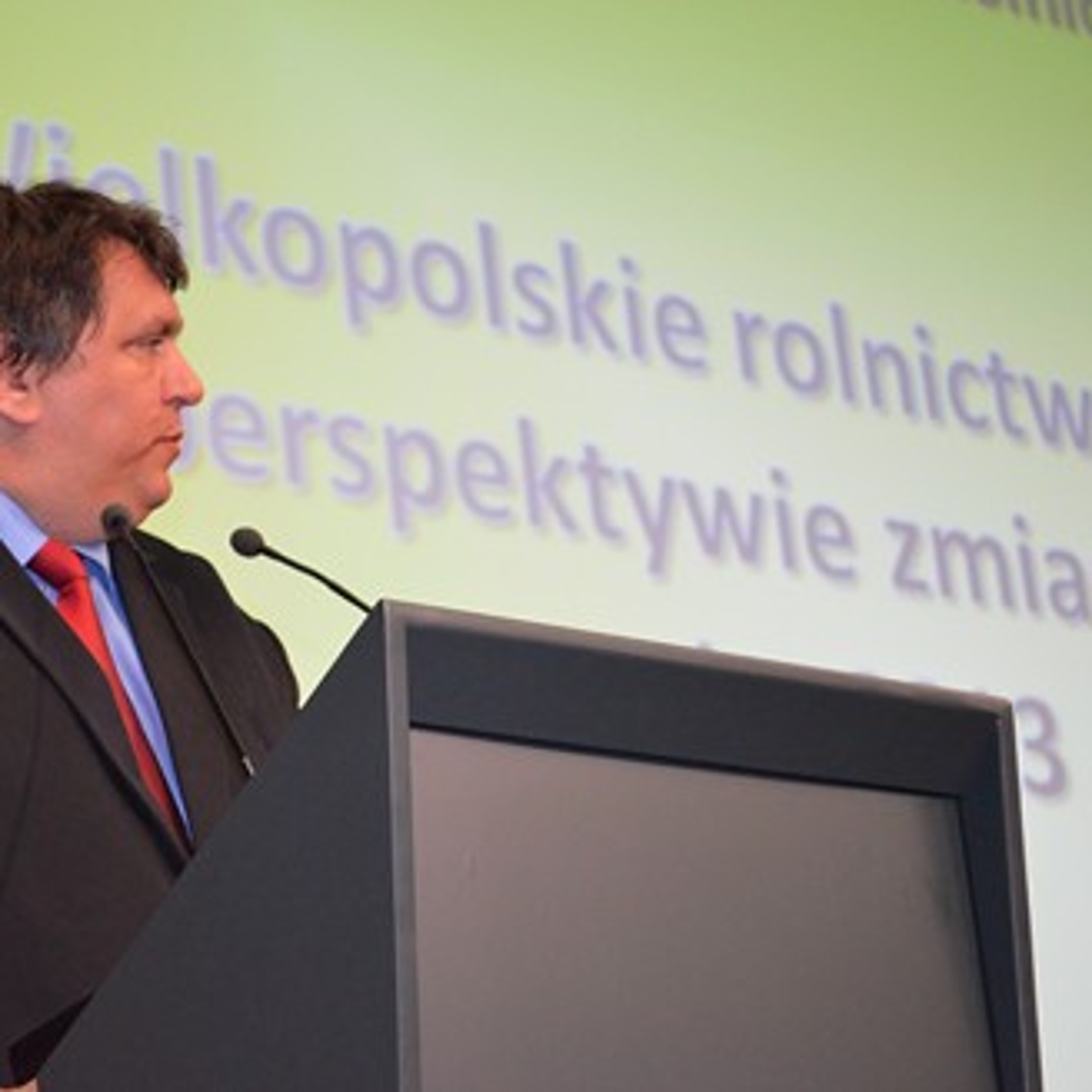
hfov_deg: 16.3
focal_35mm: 107
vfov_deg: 16.3
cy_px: 544
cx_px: 300
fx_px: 3806
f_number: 5.6
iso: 3200
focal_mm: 55
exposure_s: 1/60
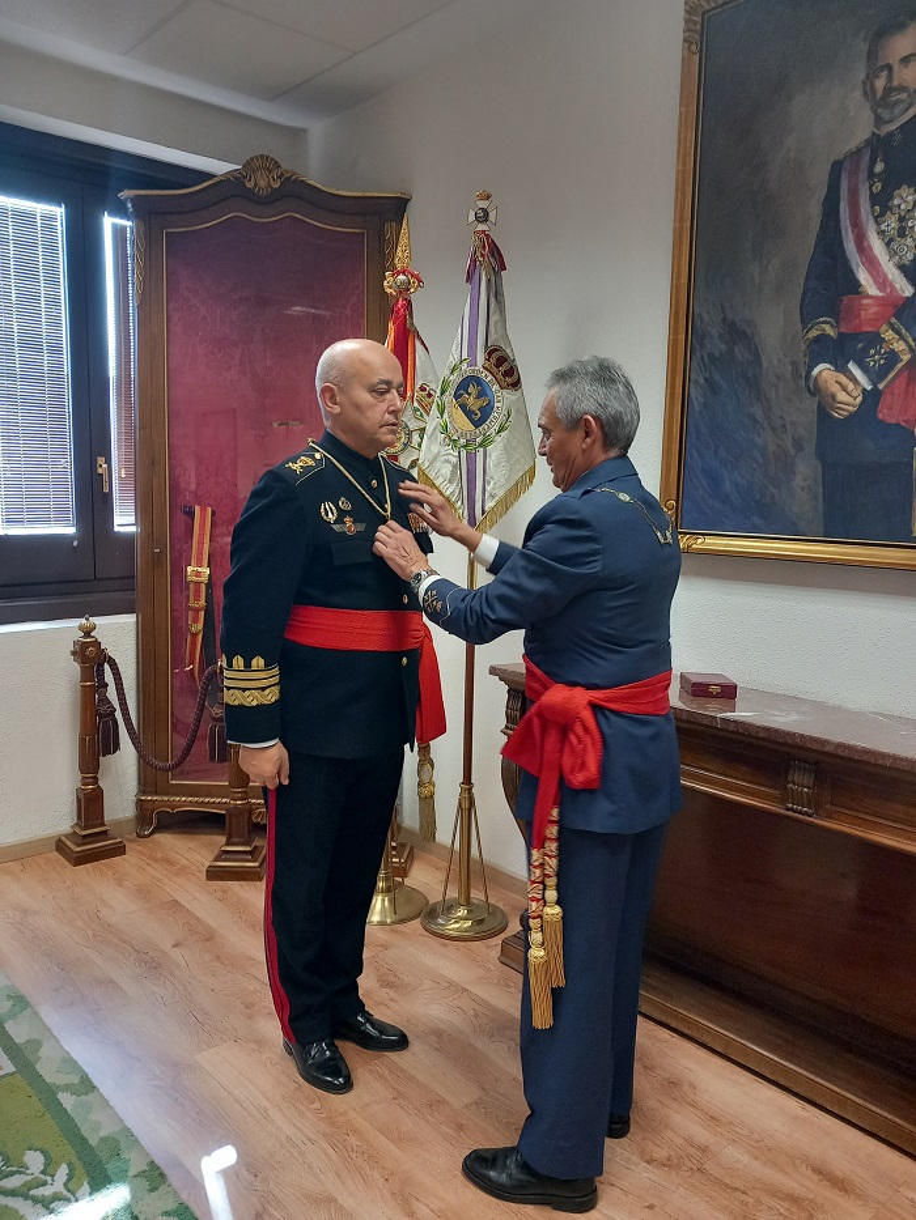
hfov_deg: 51.4
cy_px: 610
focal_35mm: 27
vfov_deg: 65.3
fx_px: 952
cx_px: 458
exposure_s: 1/33
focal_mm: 4
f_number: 1.8
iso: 200
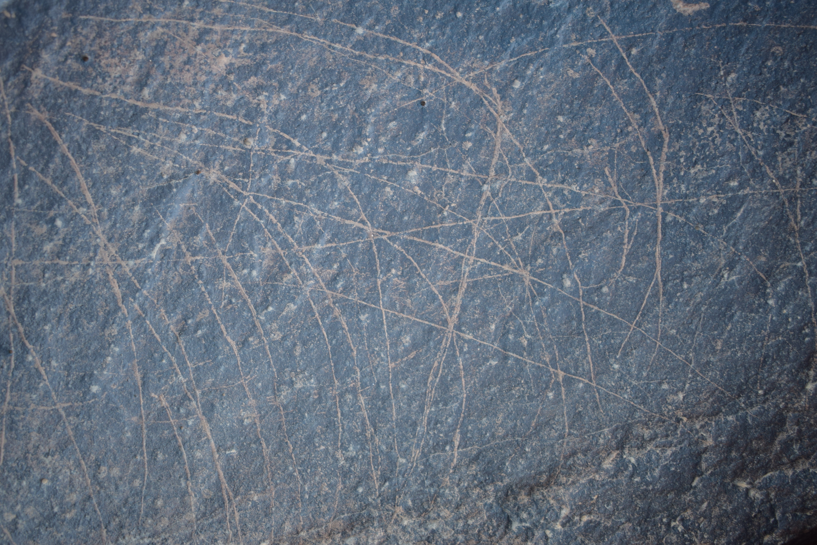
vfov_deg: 34.2
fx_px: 885
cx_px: 408
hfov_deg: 49.6
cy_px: 272
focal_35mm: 39
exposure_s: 1/60
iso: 250
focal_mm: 26
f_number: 4
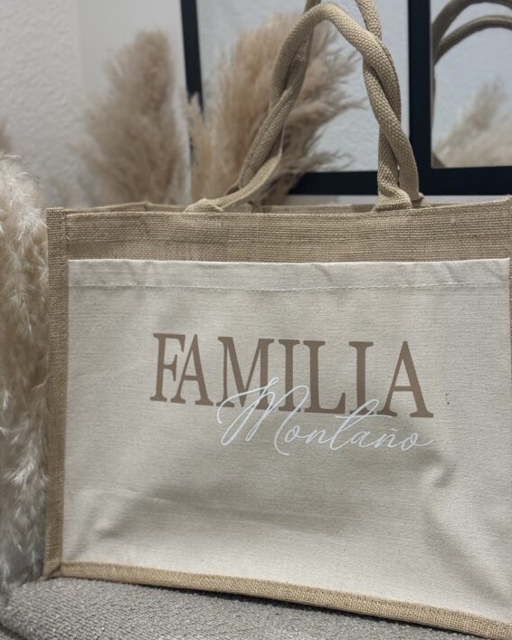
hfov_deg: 28.6
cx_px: 270
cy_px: 350
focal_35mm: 53
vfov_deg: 35.3
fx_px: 1003
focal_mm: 6.76
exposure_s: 1/59
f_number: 1.78
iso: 125
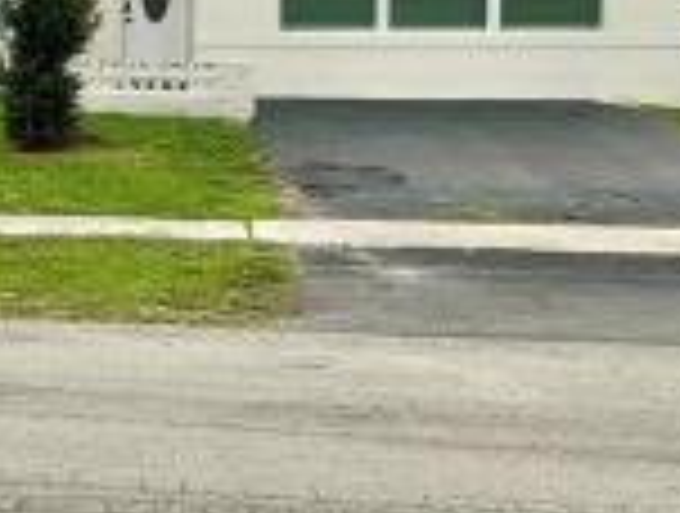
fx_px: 1457
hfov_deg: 24.7
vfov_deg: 19.8
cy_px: 122
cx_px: -45
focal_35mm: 74
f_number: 1.8
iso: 25
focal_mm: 3
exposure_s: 1/635
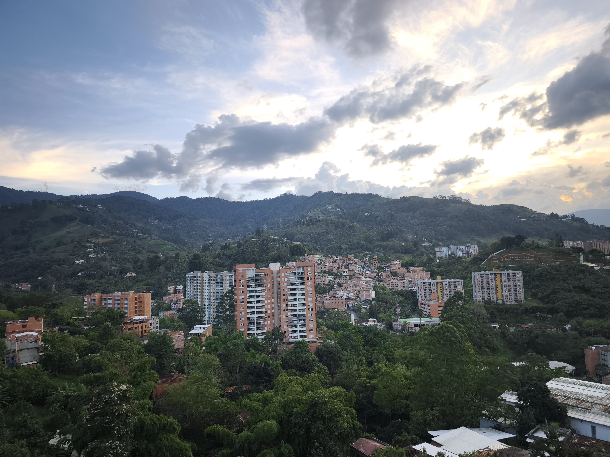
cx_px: 305
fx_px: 405
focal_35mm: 23
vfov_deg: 58.9
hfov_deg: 73.9
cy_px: 228
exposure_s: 1/196
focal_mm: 6.57
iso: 80
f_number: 1.6
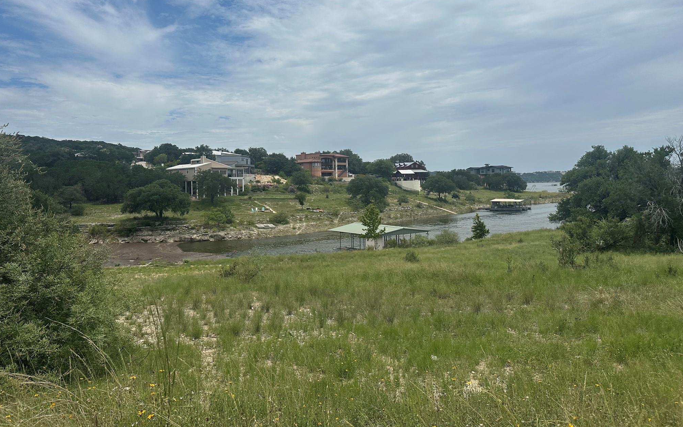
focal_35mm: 26
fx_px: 484
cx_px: 340
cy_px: 172
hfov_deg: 70.4
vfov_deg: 47.3
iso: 80
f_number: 1.78
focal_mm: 6.86
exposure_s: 1/10753
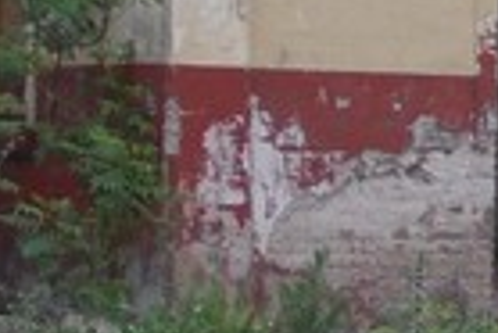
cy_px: 265
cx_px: 1010
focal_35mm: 160
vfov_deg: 8.6
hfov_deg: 11.5
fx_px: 2216
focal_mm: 4
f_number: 2.7
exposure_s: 1/100
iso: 80
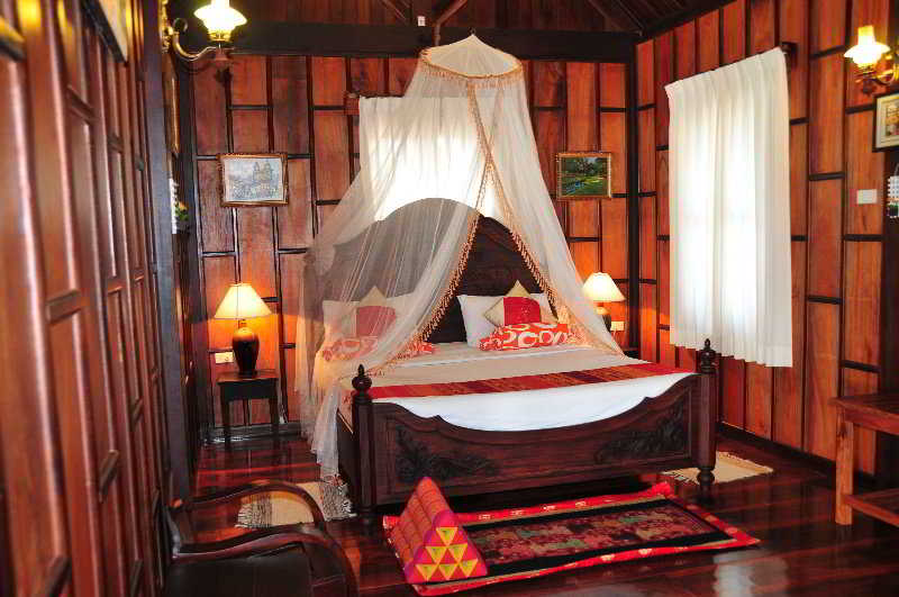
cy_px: 298
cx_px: 450
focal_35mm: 33
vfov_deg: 39.9
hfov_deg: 57.3
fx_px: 823
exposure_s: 1/10
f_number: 3.8
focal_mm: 22
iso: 200
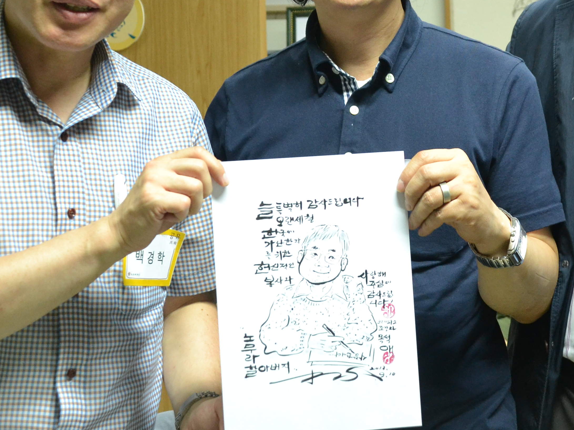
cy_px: 85
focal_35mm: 73
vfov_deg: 19.9
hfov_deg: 26.5
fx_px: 1211
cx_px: 391
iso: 1600
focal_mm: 24
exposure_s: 1/40
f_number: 3.8
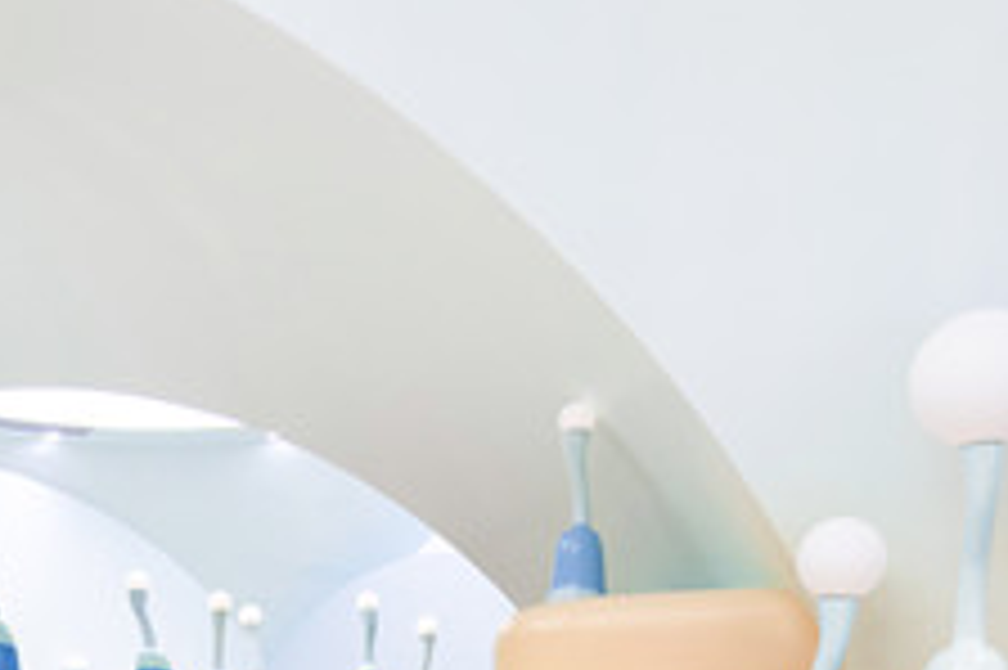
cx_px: -428
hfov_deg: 22.7
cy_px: 362
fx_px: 2126
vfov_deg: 17.9
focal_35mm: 76
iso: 160
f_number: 7.1
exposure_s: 1/40
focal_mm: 17
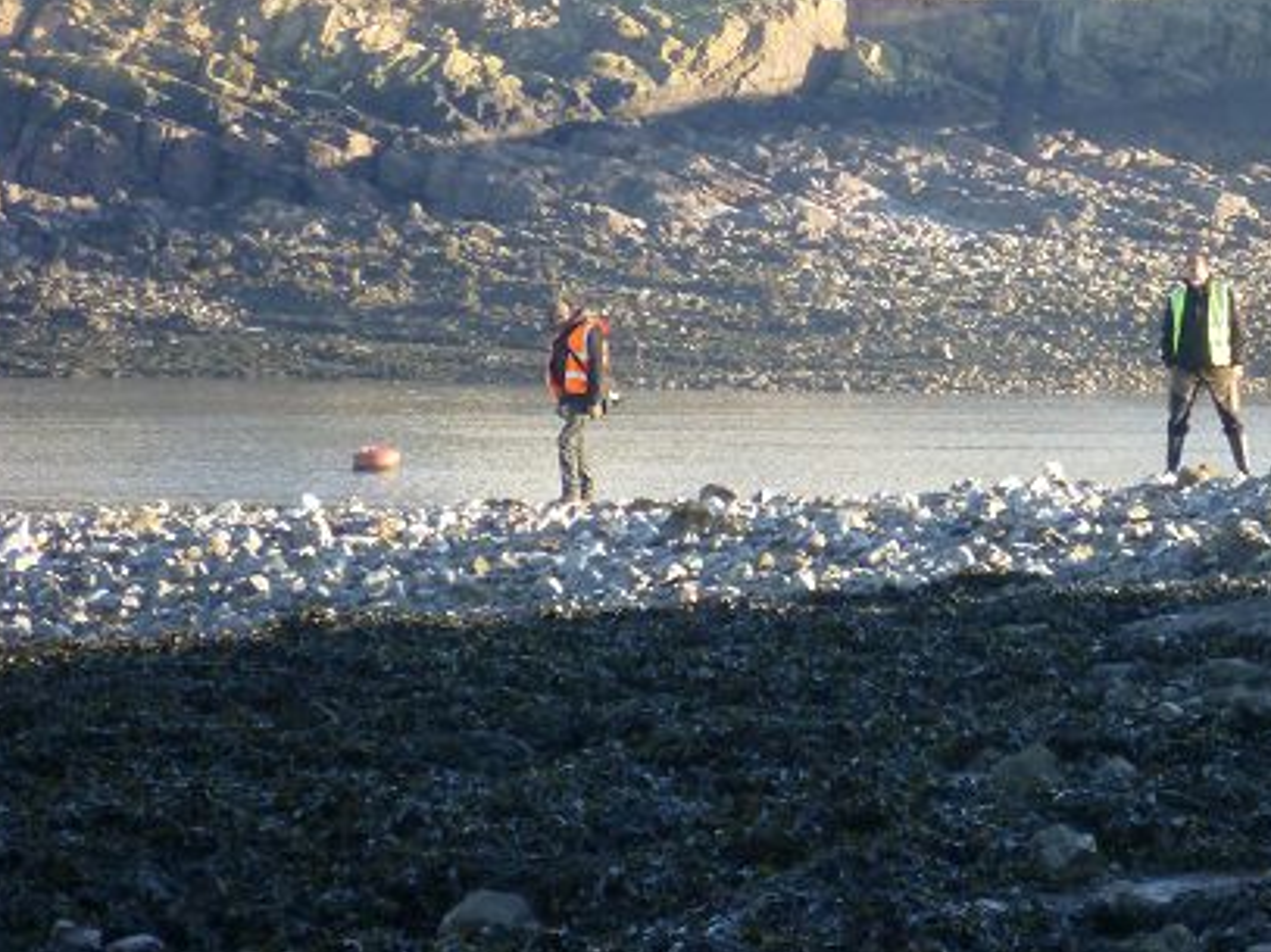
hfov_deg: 9.0
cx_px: 909
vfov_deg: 6.7
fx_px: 8075
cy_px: 328
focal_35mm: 220
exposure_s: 1/125
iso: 320
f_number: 6.9
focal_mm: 25
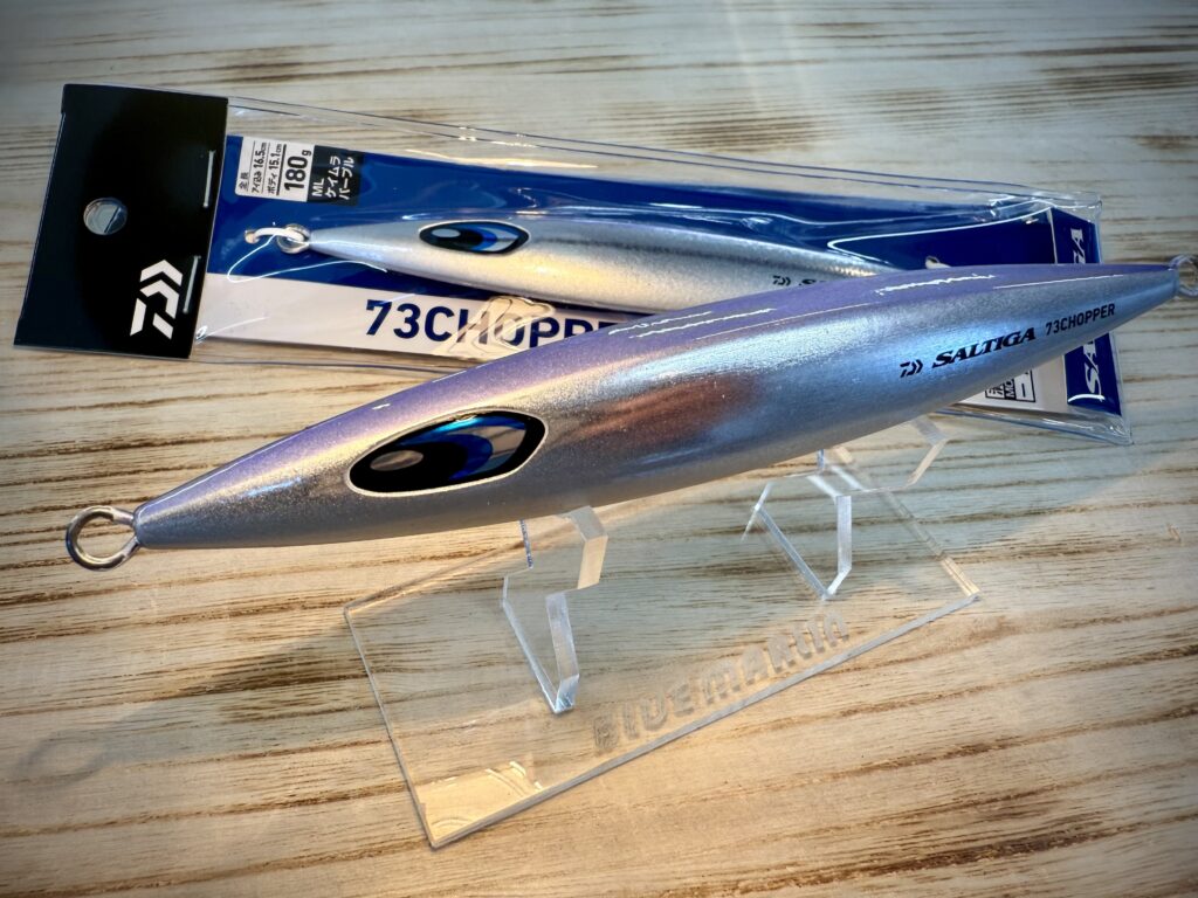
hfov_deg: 71.6
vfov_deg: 56.8
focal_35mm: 24
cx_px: 599
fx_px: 831
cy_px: 449
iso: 50
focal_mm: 2.22
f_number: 2.2
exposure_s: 1/116
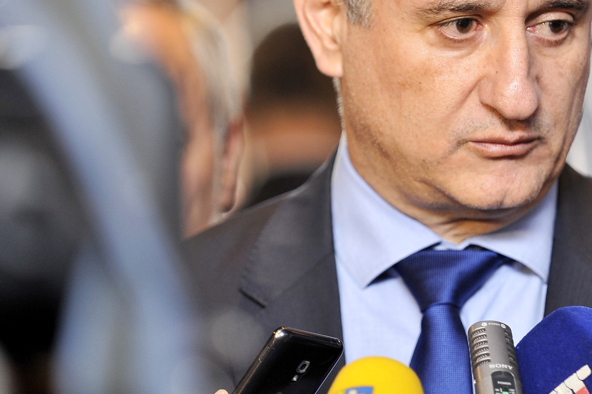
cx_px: 452
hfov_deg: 7.9
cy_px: 89
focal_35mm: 262
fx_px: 4305
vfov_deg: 5.2
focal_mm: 135
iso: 800
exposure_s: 1/125
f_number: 2.8
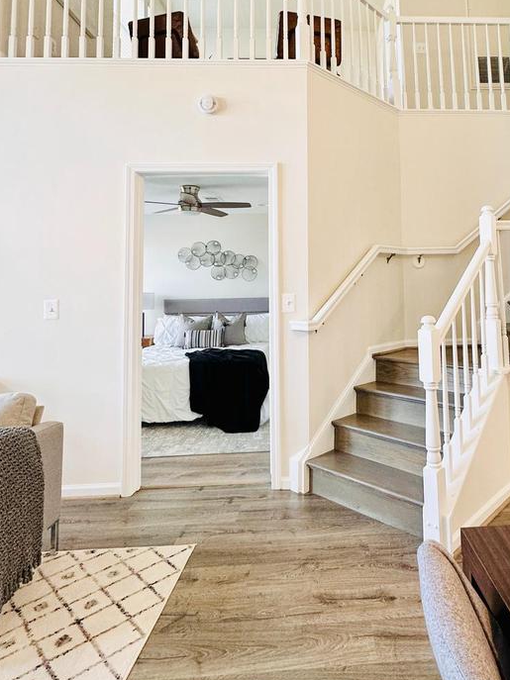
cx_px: 350
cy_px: 259
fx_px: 432
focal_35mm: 22
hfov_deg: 59.3
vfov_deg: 75.2
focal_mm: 2.22
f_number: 2.2
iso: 160
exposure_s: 1/120
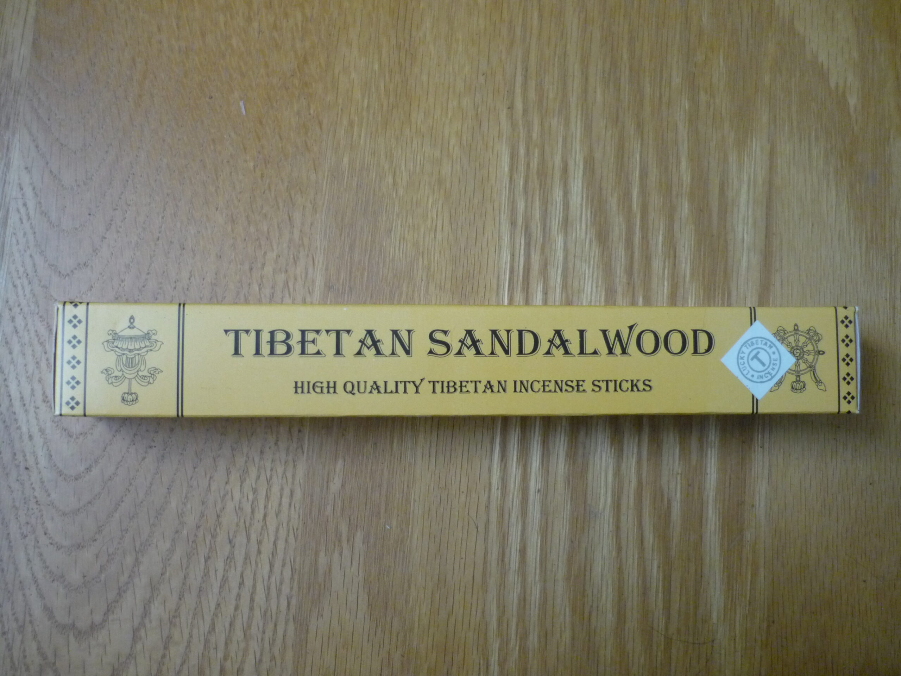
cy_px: 338
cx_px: 450
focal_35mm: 33
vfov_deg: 42.9
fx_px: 859
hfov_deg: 55.4
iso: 400
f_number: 2.8
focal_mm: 5.5
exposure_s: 1/25
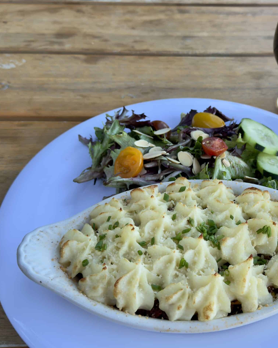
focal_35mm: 46
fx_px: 473
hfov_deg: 31.9
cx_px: 220
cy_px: 174
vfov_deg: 40.3
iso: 64
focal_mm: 6.76
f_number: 1.78
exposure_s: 1/269
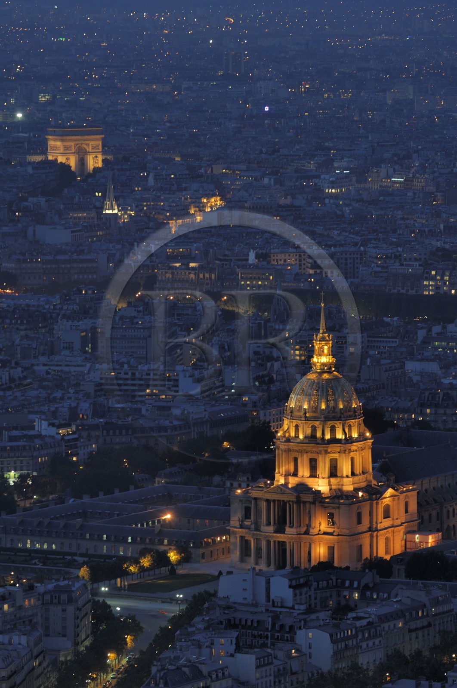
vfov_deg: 9.2
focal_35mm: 225
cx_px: 228
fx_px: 4297
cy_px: 344
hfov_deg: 6.1
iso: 100
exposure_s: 1/2
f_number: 4
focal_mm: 150
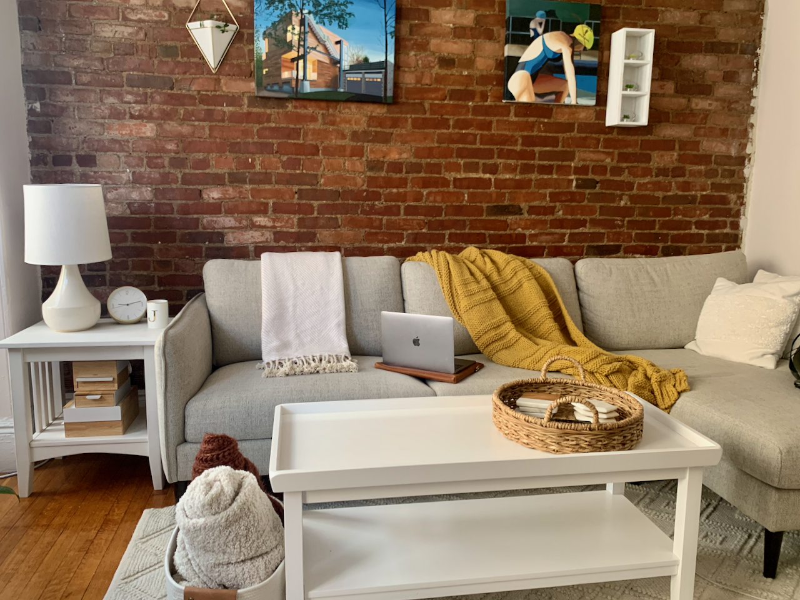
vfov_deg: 53.1
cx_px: 400
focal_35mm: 26
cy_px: 300
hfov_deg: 67.3
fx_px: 601
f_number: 1.8
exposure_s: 1/60
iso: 160
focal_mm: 4.25
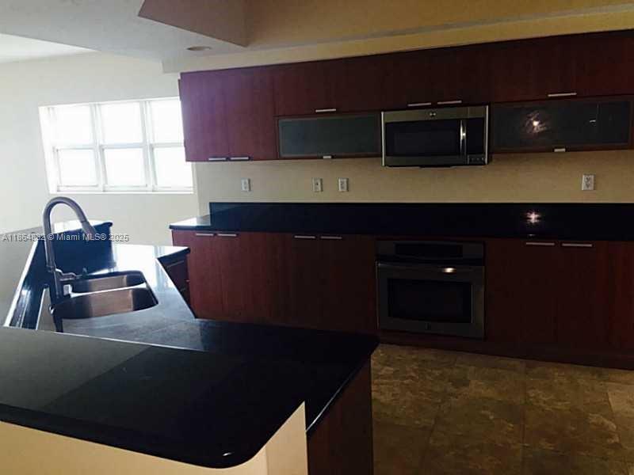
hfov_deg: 61.7
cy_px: 238
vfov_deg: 48.2
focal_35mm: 29
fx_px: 531
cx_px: 317
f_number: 2.2
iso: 160
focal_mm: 4.15
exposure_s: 1/30
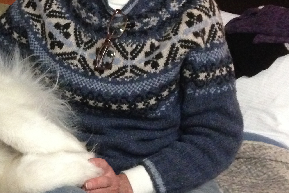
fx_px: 682
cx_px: 40
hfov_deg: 23.4
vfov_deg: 16.0
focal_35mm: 85
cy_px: 65
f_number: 2.4
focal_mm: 4.12
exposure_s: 1/15
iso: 500
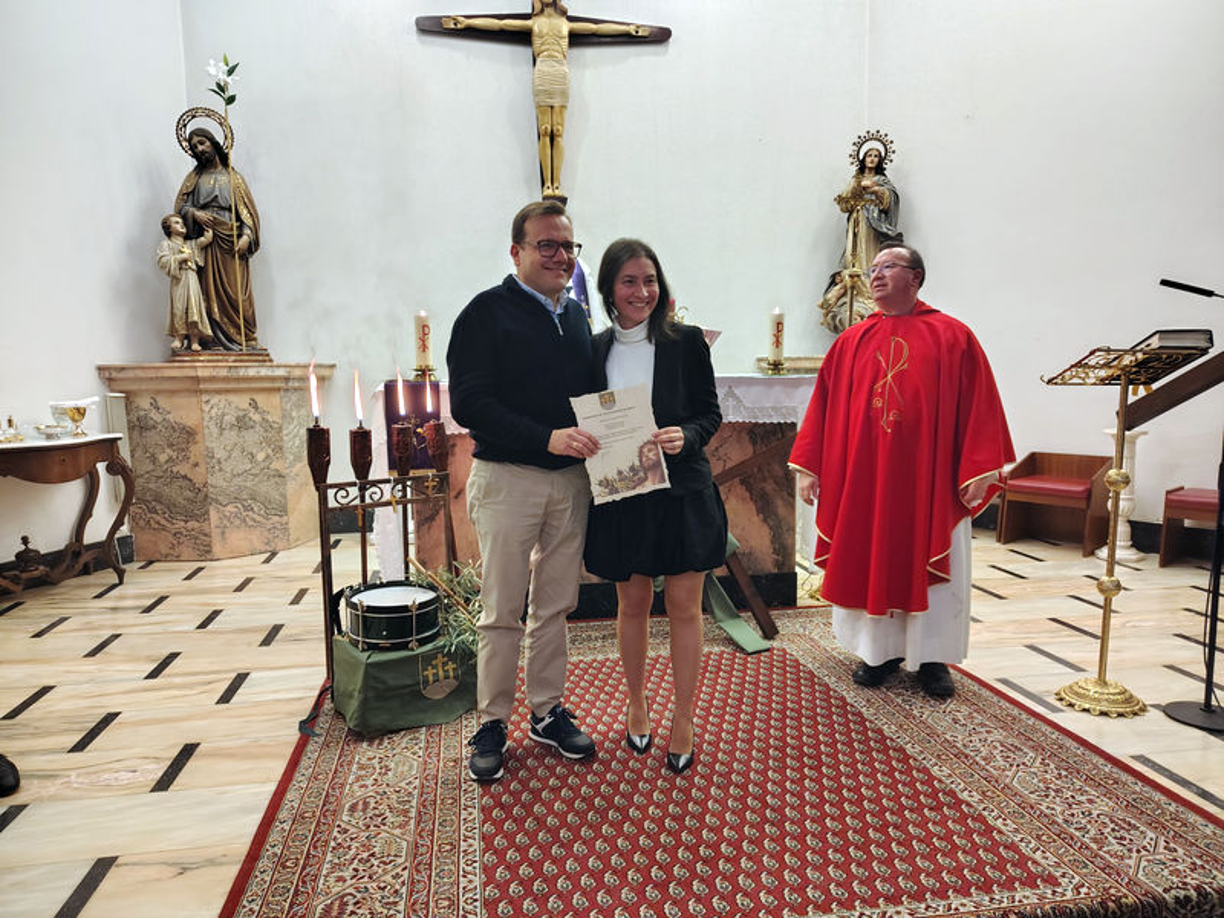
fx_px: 849
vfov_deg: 56.8
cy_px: 459
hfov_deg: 71.6
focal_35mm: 24
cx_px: 612
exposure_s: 1/33.3
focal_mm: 5.56
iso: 1552
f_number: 1.8
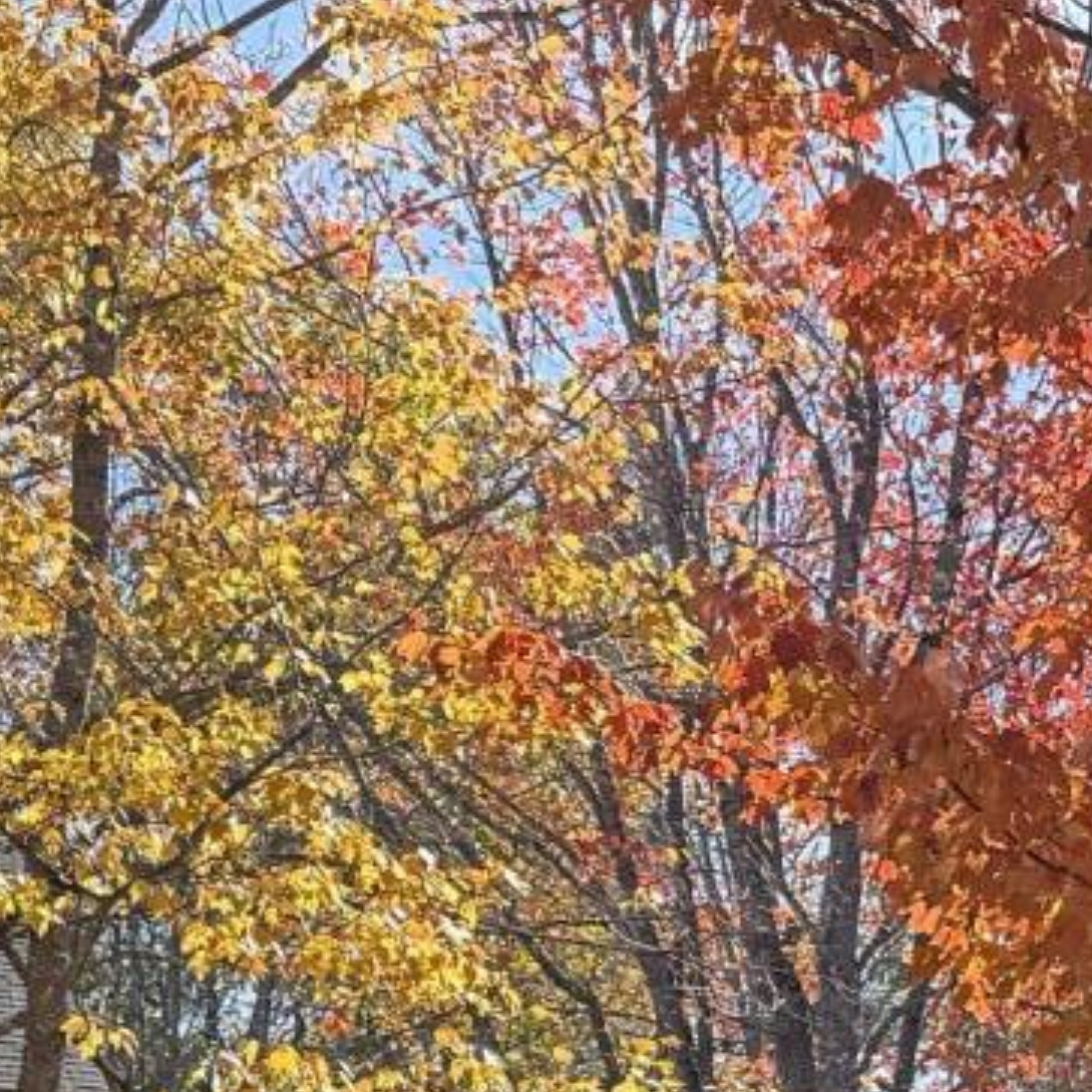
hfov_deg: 14.4
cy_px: 1985
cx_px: 1348
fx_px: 4176
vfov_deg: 13.4
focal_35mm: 117
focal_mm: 6.76
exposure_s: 1/840
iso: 80
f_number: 1.78
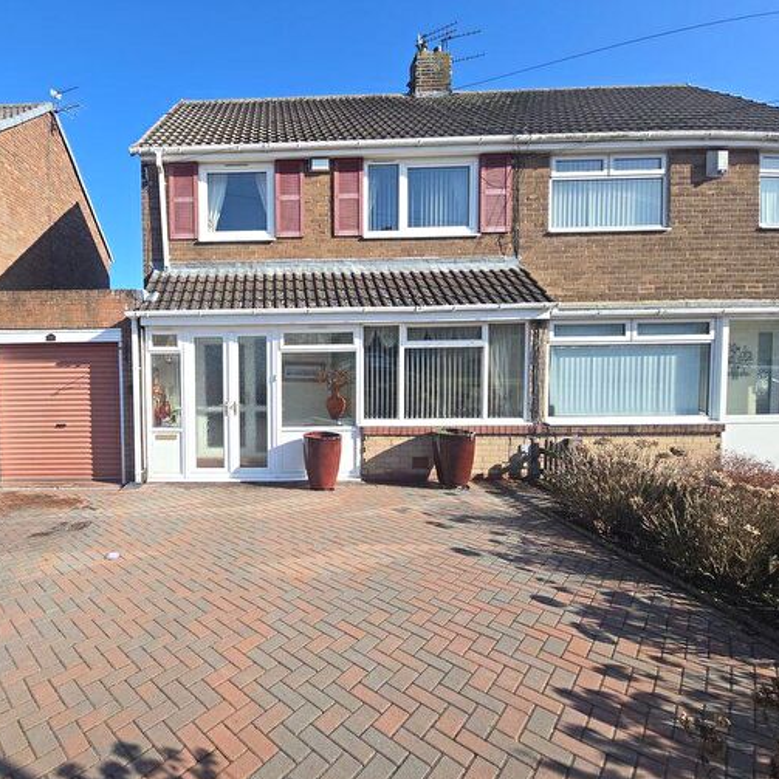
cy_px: 380
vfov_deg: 87.4
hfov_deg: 84.5
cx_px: 262
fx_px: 407
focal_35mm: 16
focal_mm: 2.2
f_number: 2.2
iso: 50
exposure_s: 1/1347
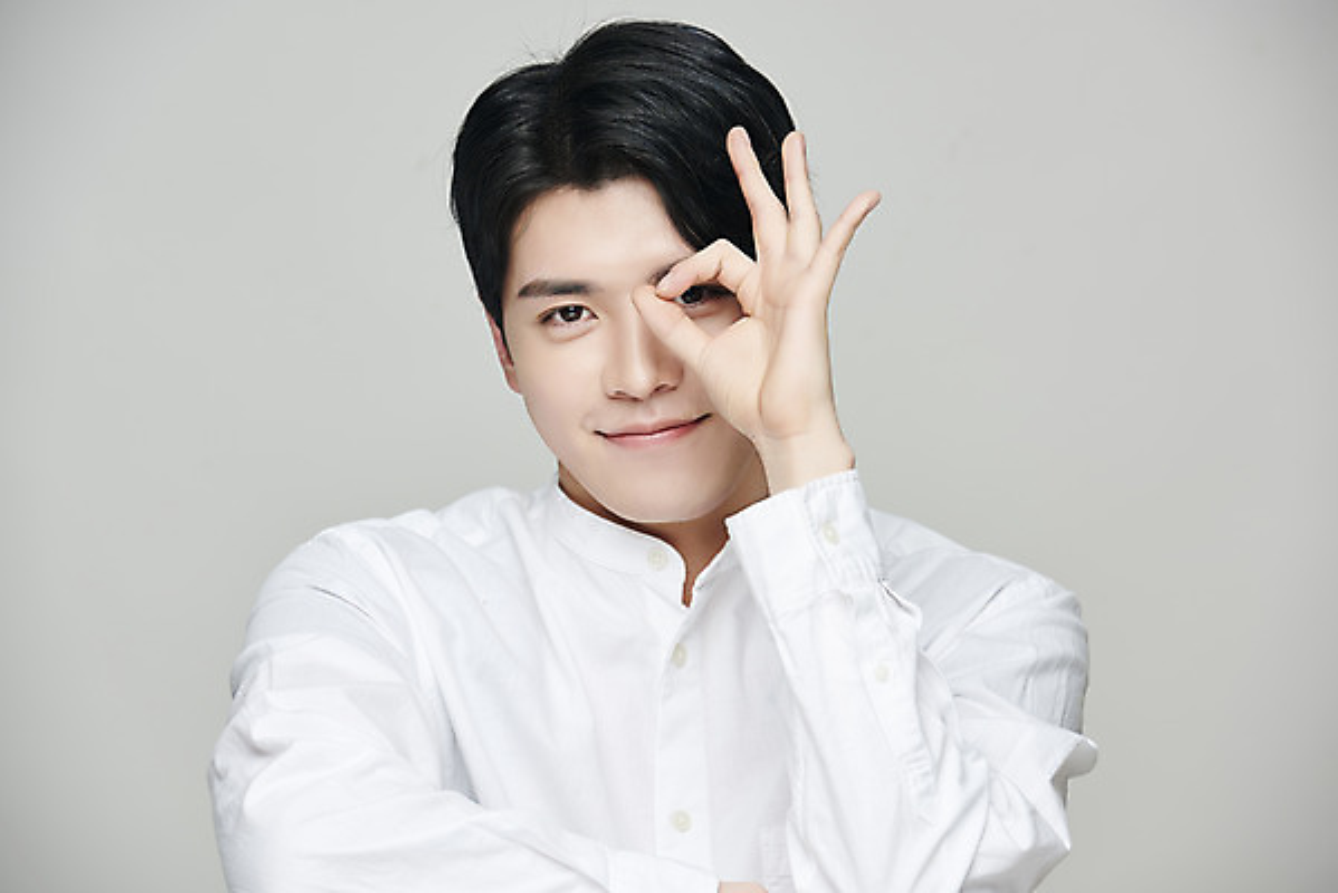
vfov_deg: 7.1
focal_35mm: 195
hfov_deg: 10.5
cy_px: 446
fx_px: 7251
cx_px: 669
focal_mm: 195
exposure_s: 1/125
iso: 64
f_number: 8
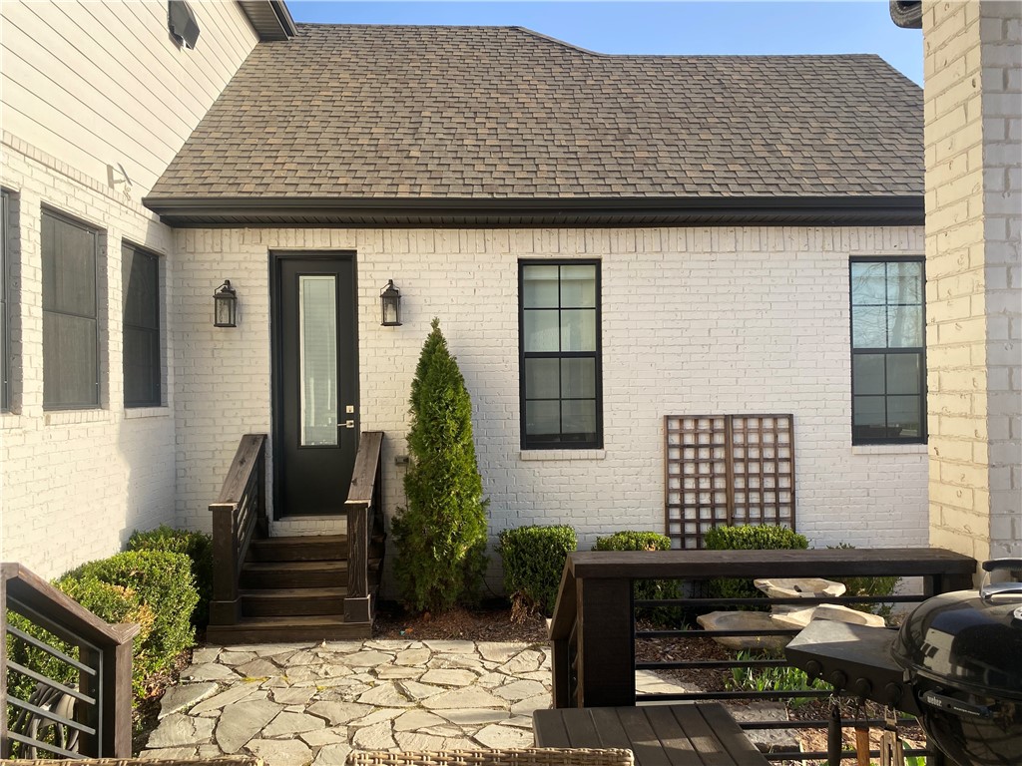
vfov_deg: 53.1
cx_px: 511
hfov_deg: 67.3
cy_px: 383
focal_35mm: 26
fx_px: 768
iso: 32
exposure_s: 1/934
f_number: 1.8
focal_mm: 4.25
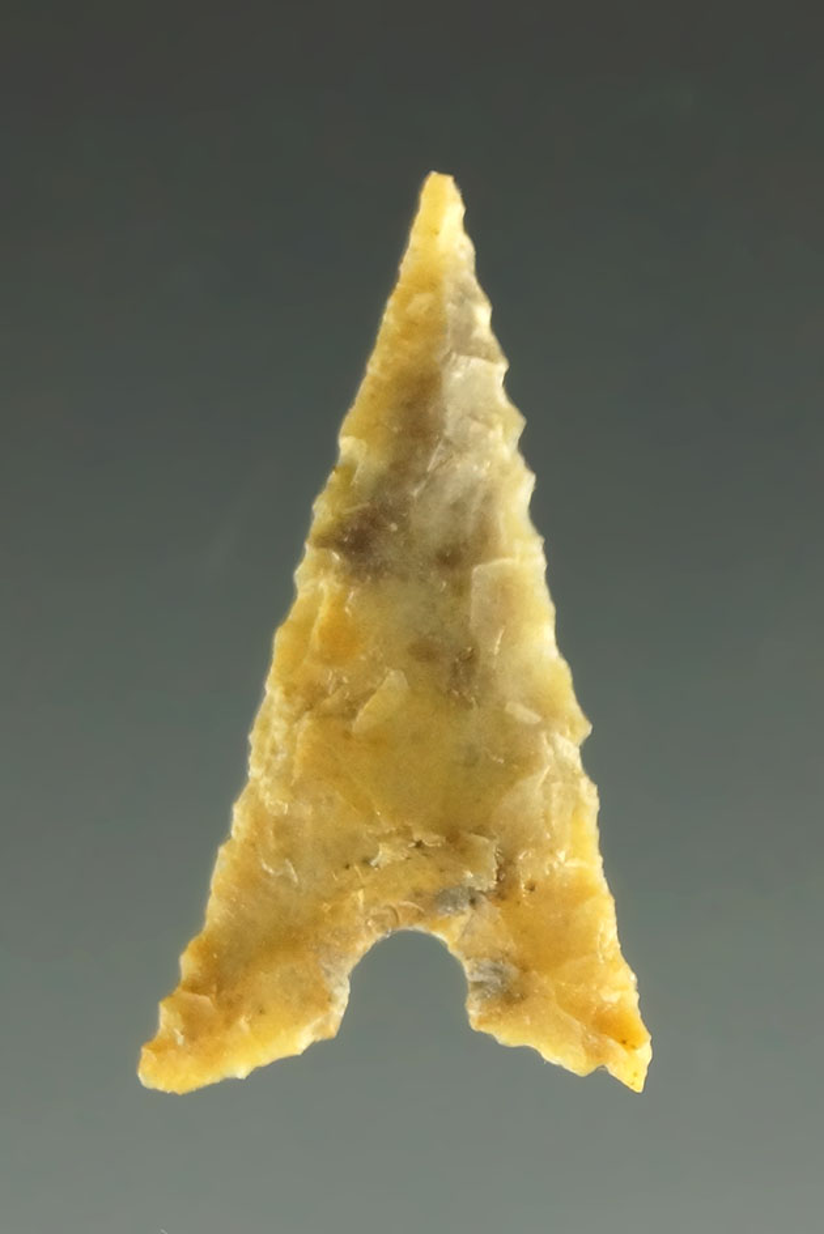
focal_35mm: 82
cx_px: 412
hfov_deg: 16.6
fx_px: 2830
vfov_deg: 24.6
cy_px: 617
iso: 1600
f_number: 5.6
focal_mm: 55
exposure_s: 1/50
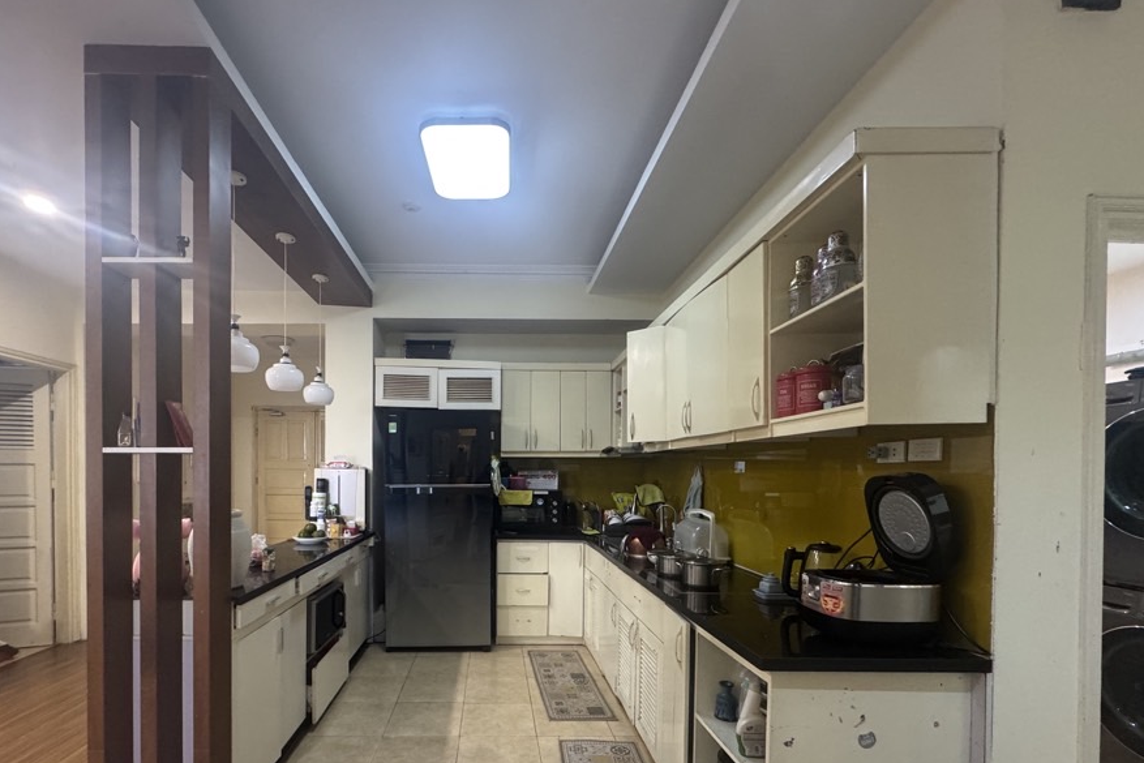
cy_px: 485
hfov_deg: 92.8
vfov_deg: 69.1
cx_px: 498
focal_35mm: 17
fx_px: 540
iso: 400
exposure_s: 1/50
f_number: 2.2
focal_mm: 2.22
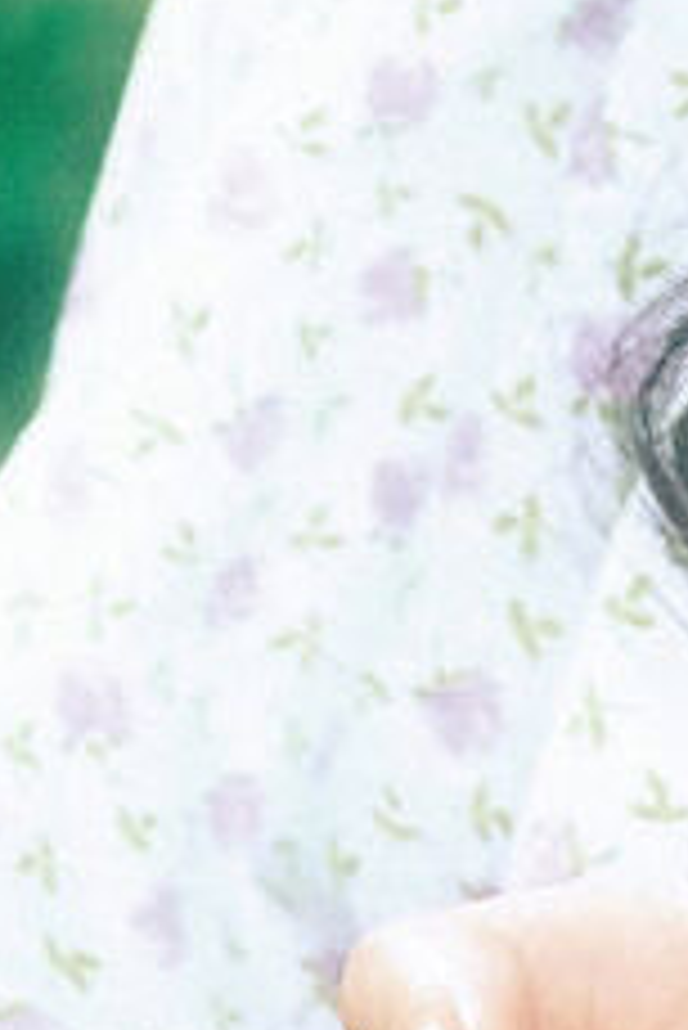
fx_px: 16314
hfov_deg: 2.4
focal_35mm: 570
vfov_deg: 3.6
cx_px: 2338
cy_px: -870
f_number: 2.8
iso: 500
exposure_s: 1/250
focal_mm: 55
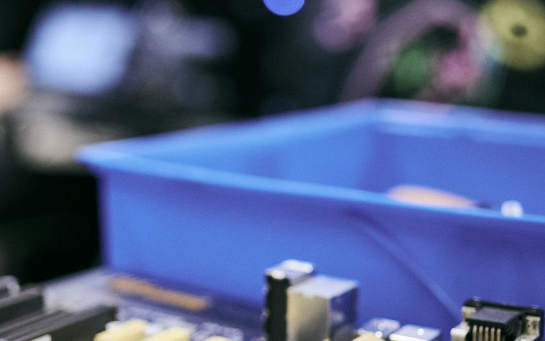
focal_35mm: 84
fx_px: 1248
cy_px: 267
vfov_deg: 15.5
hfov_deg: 24.6
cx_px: 213
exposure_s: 1/125
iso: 640
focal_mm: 35
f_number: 1.8
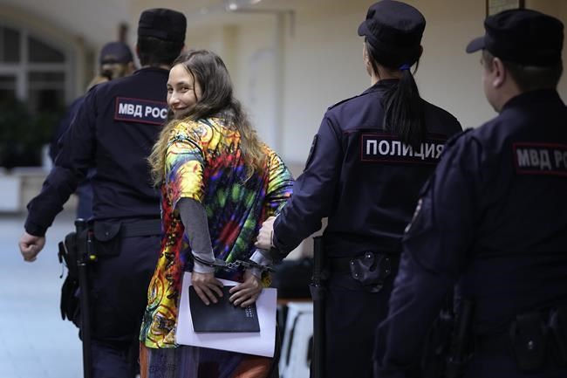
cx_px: 284
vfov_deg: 12.3
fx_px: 1748
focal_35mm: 111
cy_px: 189
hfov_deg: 18.4
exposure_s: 1/500
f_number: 2.8
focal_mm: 111
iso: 5000
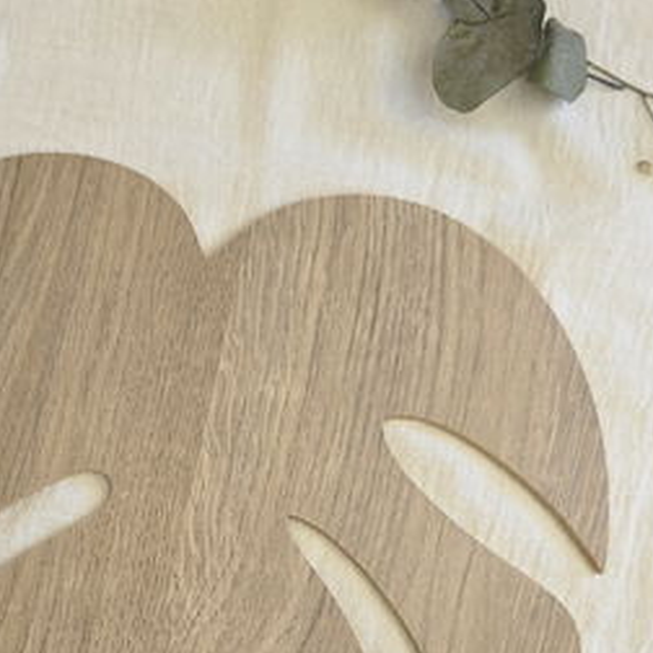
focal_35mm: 43
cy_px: 543
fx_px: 918
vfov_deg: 37.4
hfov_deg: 38.3
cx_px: 176
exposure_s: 1/63.3
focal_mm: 6.3
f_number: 1.7
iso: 64
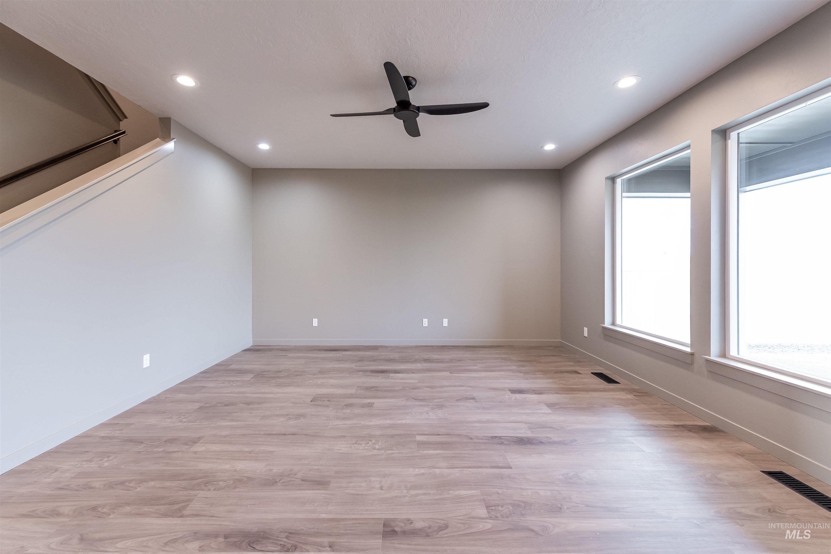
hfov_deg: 104.2
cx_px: 416
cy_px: 277
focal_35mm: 14
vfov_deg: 81.2
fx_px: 323
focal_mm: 14
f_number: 4
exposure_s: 1/100
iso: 1600
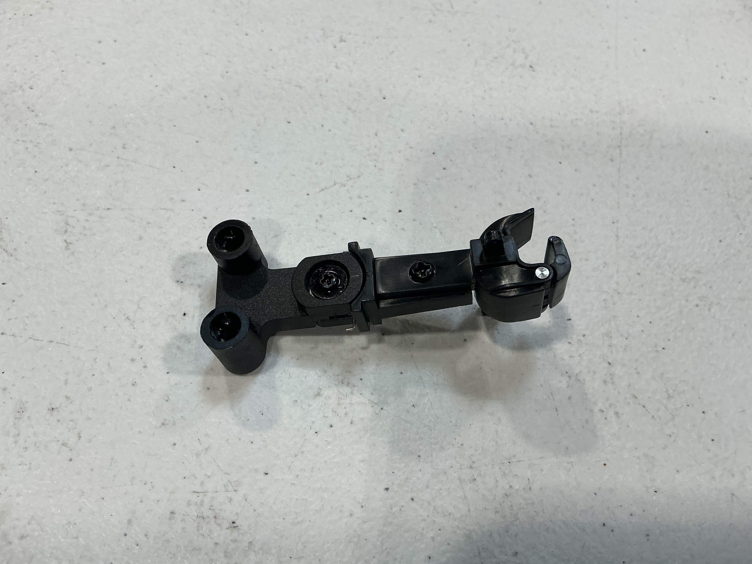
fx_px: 630
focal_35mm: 29
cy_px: 282
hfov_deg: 61.7
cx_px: 376
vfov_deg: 48.2
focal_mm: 3
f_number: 1.8
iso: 50
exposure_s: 1/100
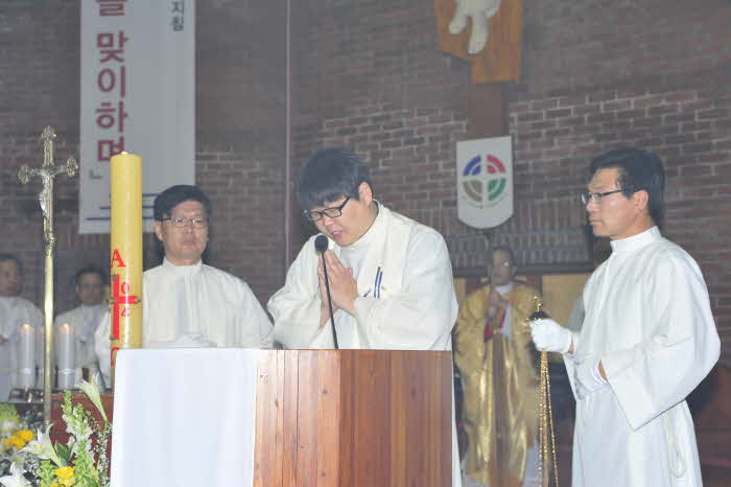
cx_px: 366
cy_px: 244
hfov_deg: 32.4
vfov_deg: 21.9
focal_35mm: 62
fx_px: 1258
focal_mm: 62
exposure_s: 1/60
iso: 200
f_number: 5.6
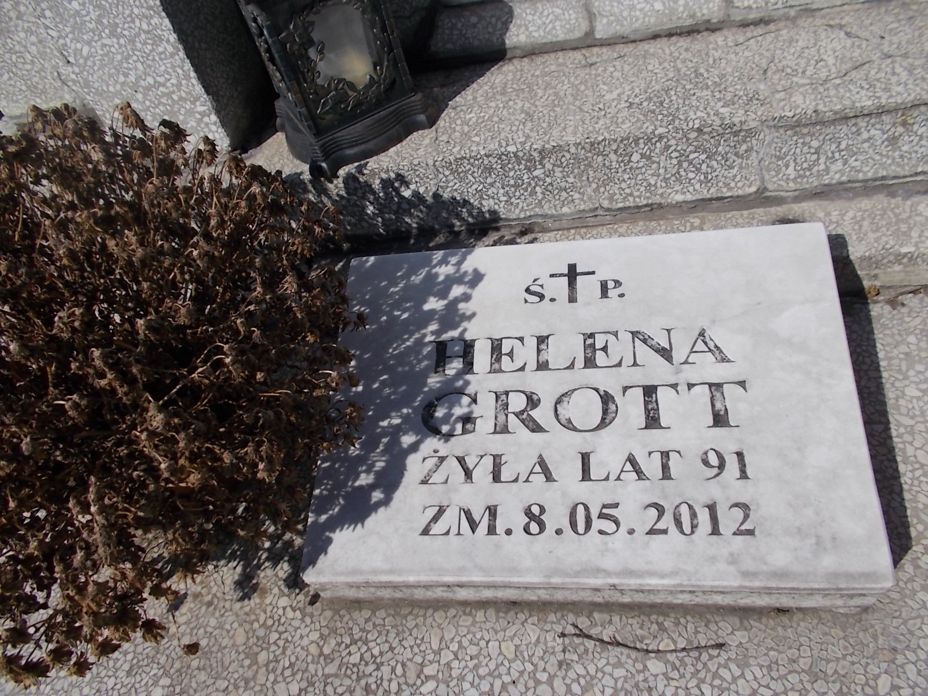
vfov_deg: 53.1
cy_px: 348
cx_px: 464
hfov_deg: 67.3
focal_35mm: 26
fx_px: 697
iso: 80
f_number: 8
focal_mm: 4.6
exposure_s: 1/400
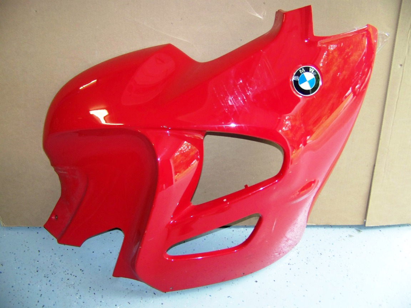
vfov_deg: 39.7
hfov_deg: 51.4
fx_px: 427
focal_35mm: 36
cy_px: 154
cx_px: 206
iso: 200
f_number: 2.8
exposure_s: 1/30
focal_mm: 5.85
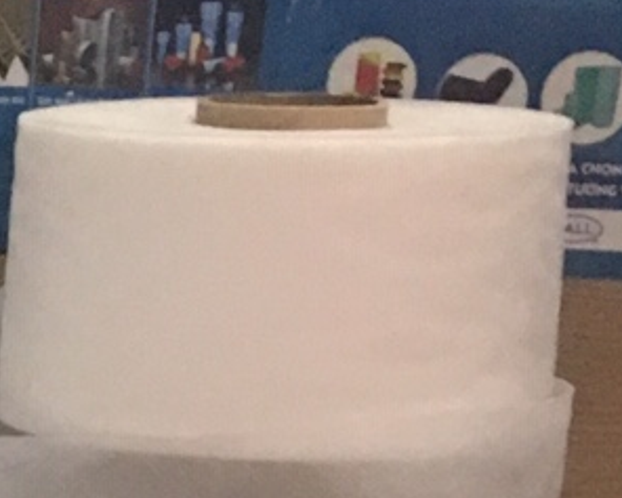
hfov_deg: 9.2
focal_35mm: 193
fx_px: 3554
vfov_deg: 7.3
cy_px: 1364
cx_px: -778
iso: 80
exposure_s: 1/10
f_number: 2.2
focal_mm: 4.15
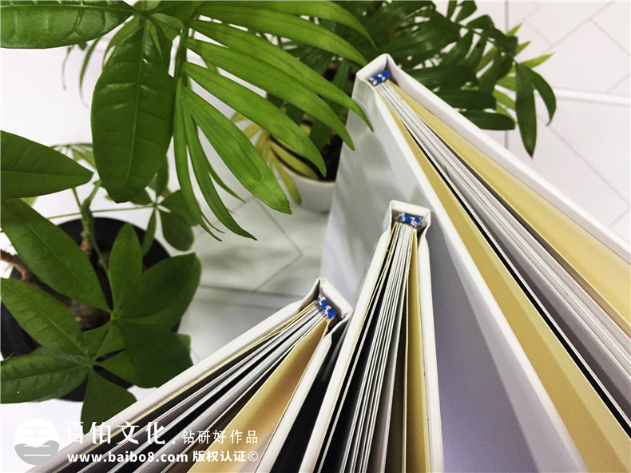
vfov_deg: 48.2
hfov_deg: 61.7
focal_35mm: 29
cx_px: 316
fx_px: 528
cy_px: 236
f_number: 2.2
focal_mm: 4.15
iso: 160
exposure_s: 1/33
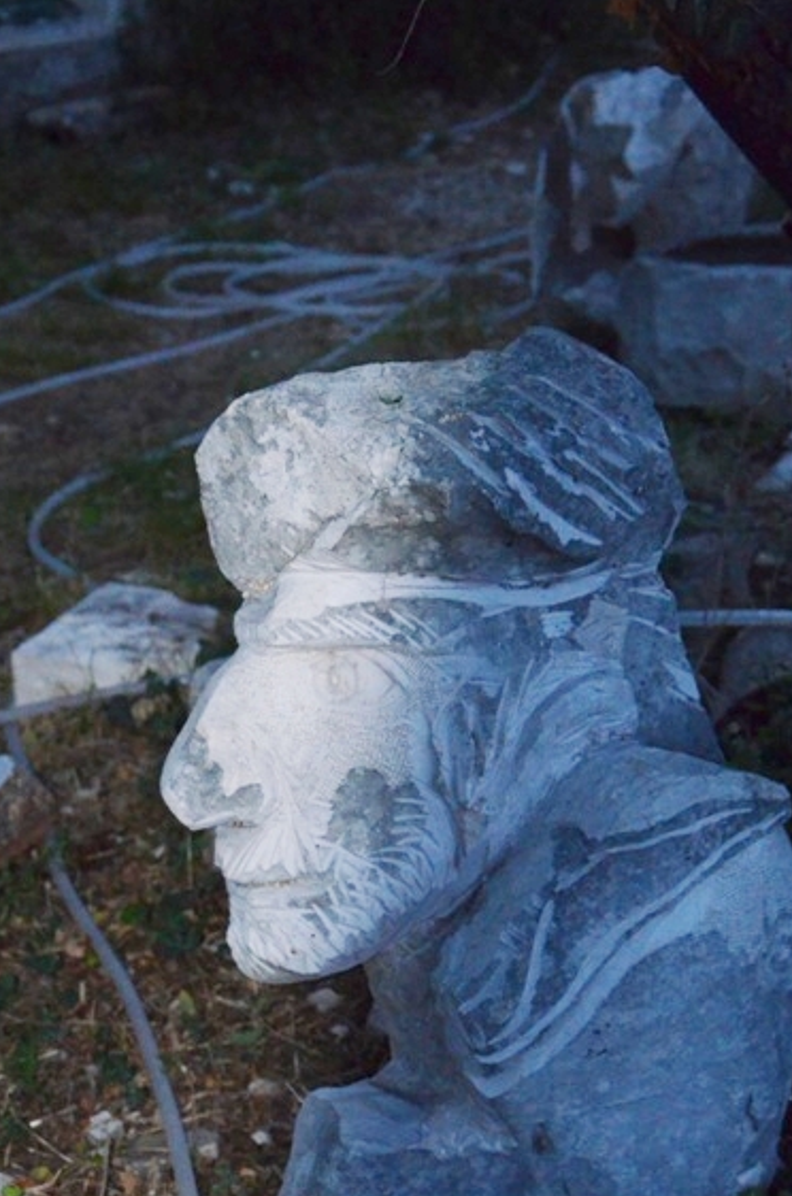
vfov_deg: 27.1
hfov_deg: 18.1
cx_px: 505
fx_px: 2478
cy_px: 677
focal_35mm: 75
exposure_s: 1/60
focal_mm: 35
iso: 3200
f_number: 4.5
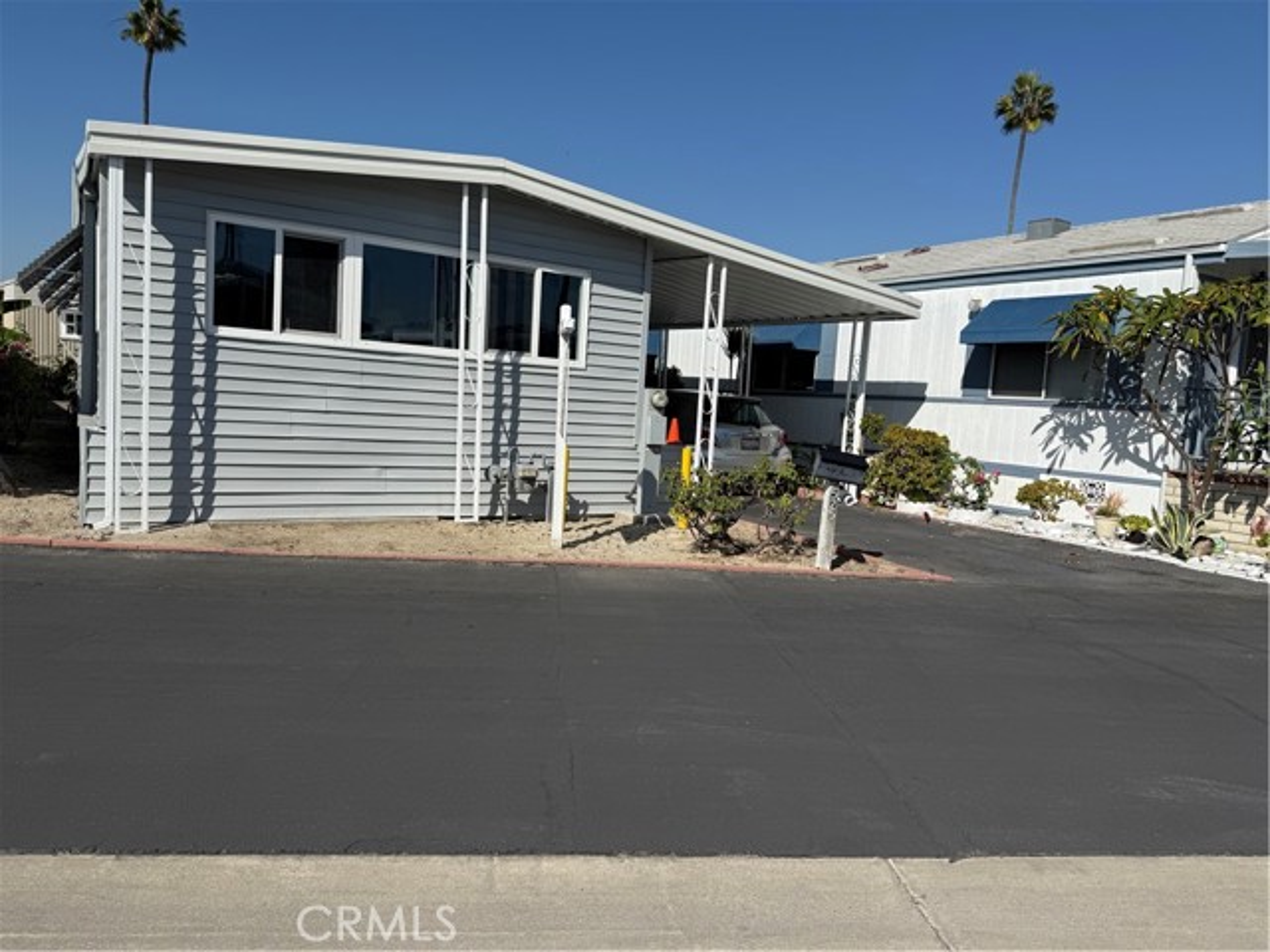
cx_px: 635
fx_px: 881
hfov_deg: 71.6
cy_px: 476
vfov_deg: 56.8
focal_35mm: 24
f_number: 1.78
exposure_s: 1/8130
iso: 80
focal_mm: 6.76
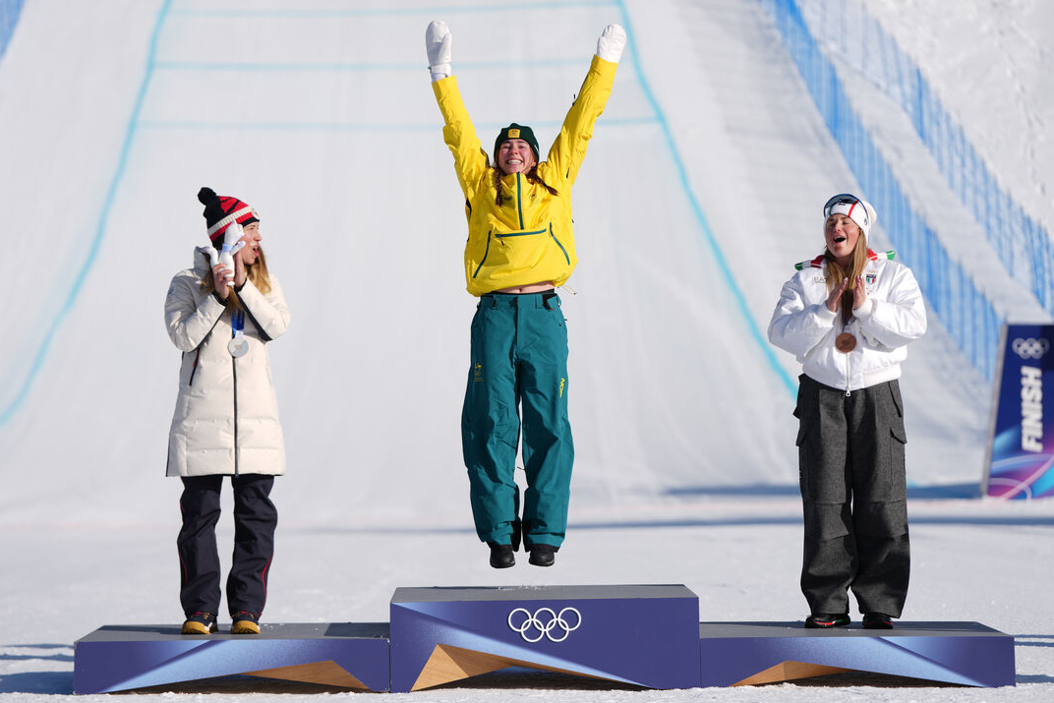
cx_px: 526
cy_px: 350
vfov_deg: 10.0
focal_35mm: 137
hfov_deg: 15.0
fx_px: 4011
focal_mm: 136
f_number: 2.8
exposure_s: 1/2000
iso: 50
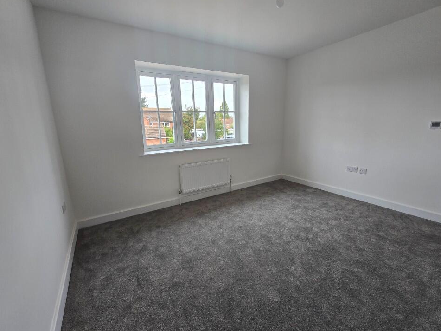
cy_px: 165
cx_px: 216
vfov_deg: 85.7
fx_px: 178
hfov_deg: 102.1
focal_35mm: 14
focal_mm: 2.2
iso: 100
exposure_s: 1/100
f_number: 2.2
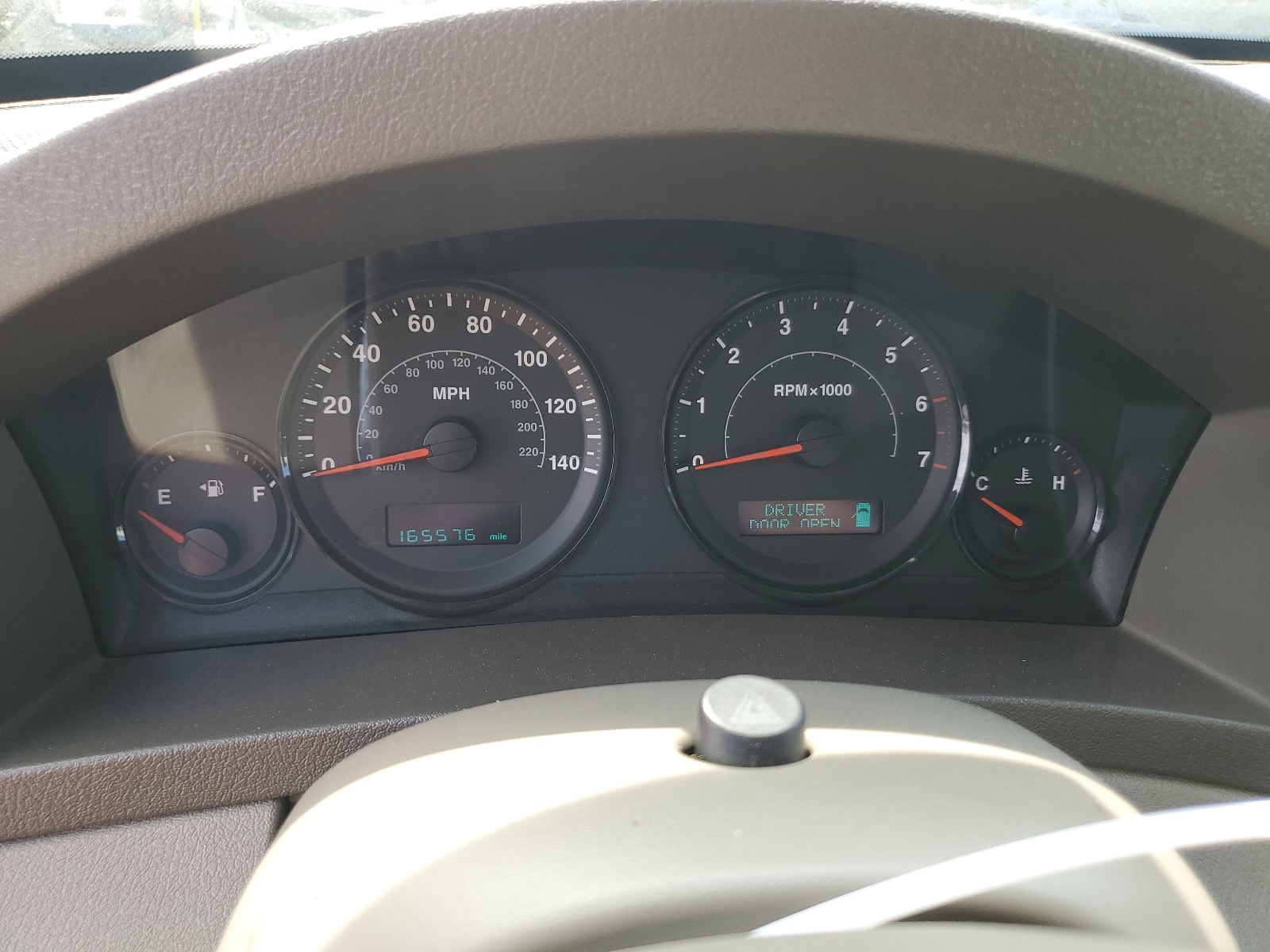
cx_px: 635
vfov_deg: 53.1
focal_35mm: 26
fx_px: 954
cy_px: 476
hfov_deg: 67.3
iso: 50
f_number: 1.5
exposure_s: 1/179
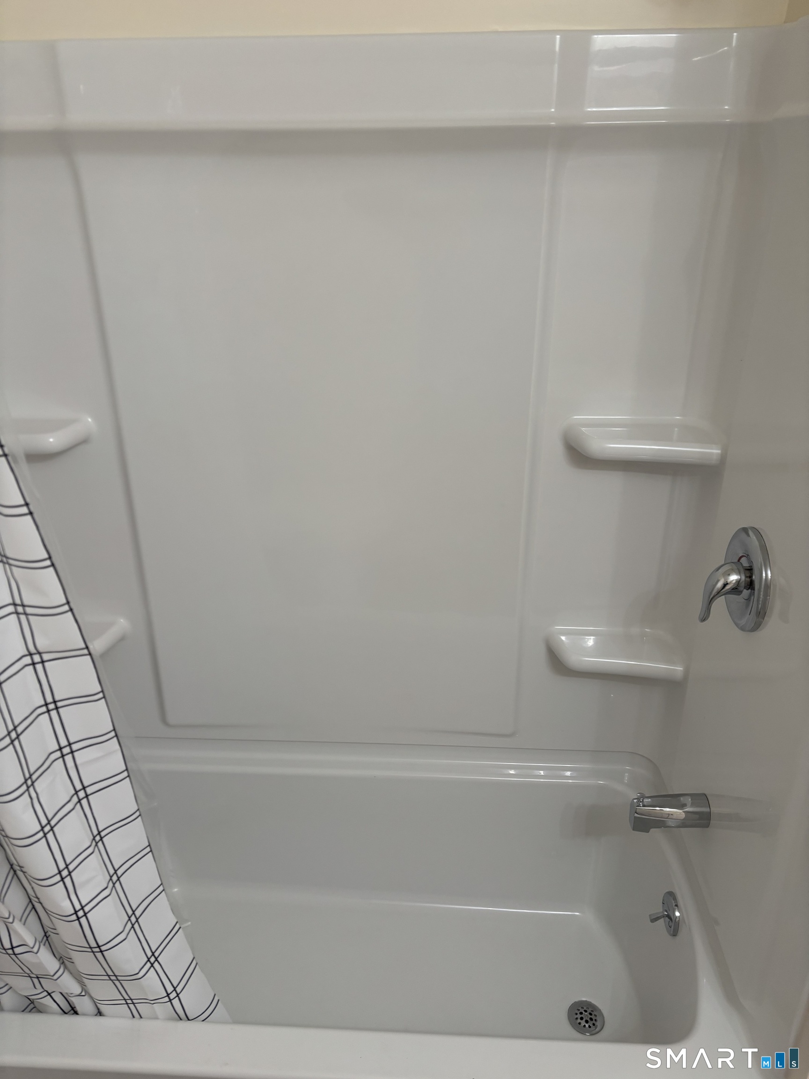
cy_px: 540
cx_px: 404
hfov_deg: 53.1
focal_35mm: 26
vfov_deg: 67.3
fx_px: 810
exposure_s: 1/60
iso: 80
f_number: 1.6
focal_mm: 5.96
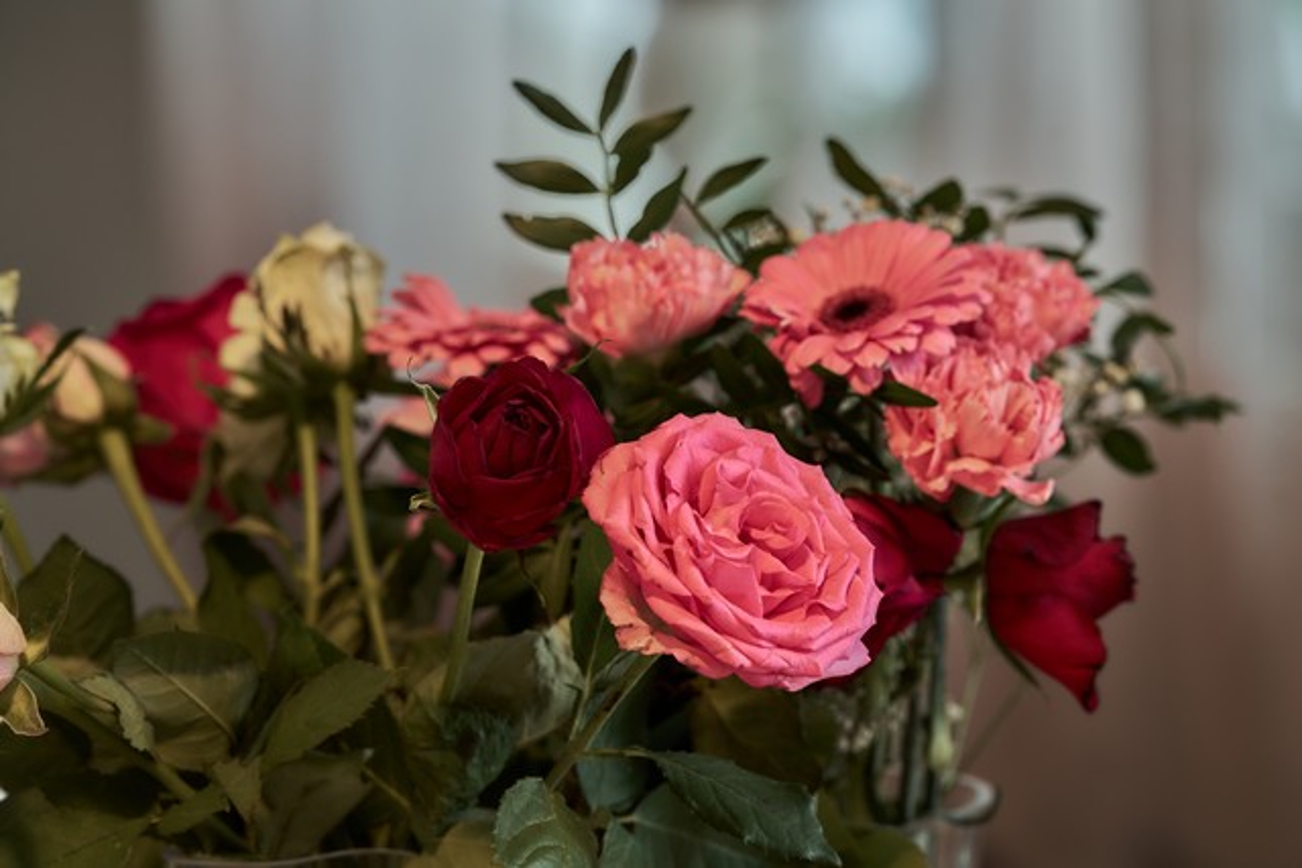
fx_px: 7235
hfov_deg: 10.3
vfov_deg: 6.9
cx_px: 651
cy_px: 434
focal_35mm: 200
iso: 100
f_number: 5.6
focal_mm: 200
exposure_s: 1
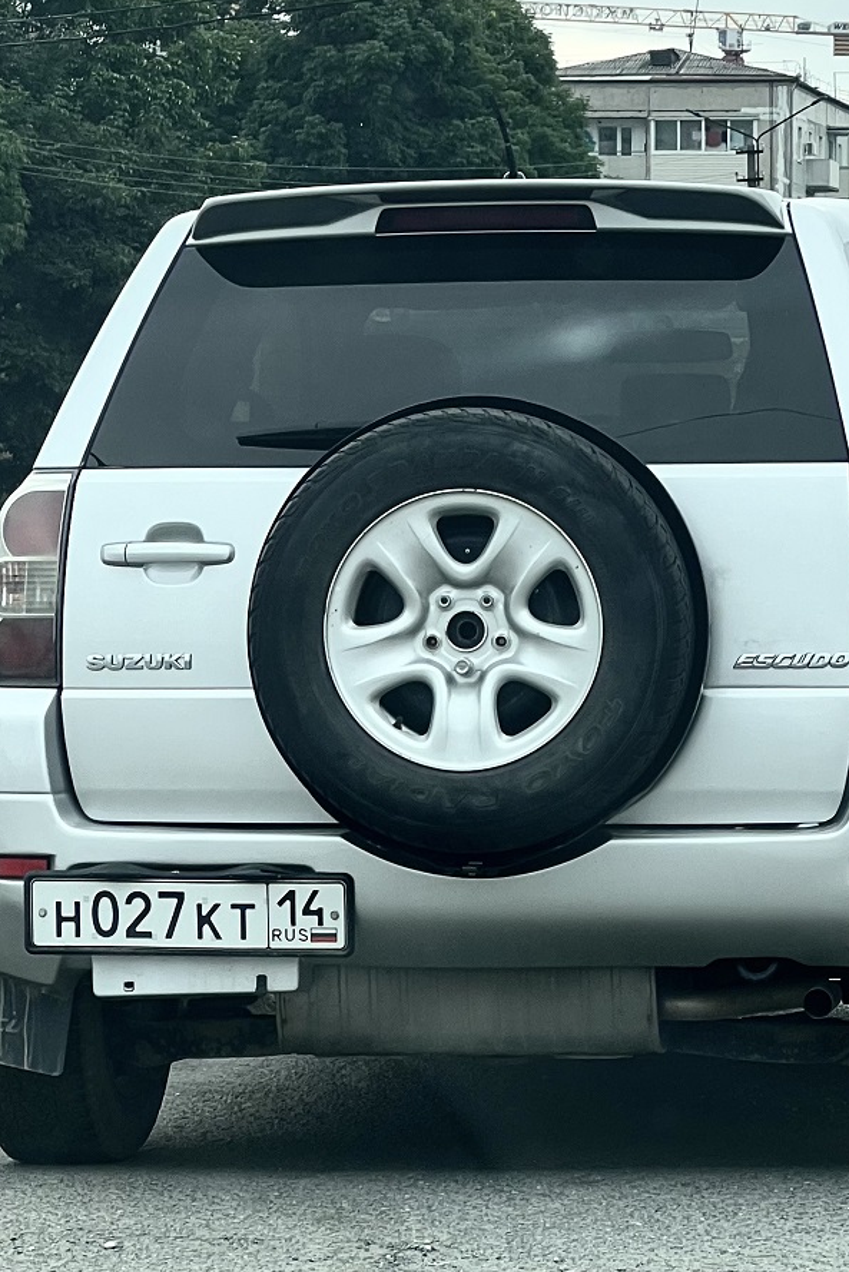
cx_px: 537
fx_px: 3819
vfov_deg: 18.9
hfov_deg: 12.7
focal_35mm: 108
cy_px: 633
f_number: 2.8
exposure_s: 1/125
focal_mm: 9
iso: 32
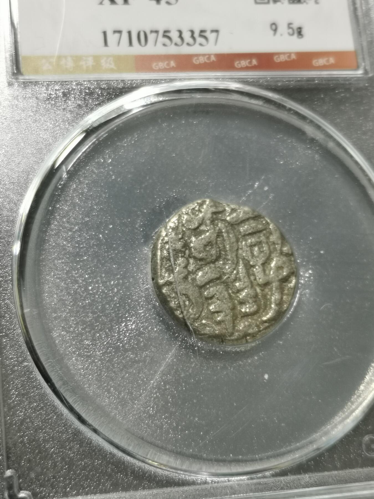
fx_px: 951
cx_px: 187
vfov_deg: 29.4
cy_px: 250
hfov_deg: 22.3
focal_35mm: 66
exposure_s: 1/100
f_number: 1.8
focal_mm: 5.58
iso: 125
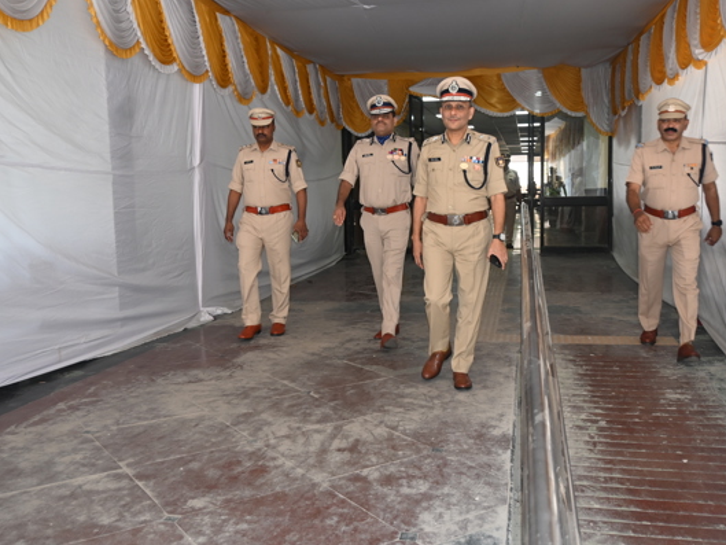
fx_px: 755
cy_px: 273
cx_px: 368
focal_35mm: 36
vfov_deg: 39.7
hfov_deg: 51.3
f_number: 4
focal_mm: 22
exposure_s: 1/60
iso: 400
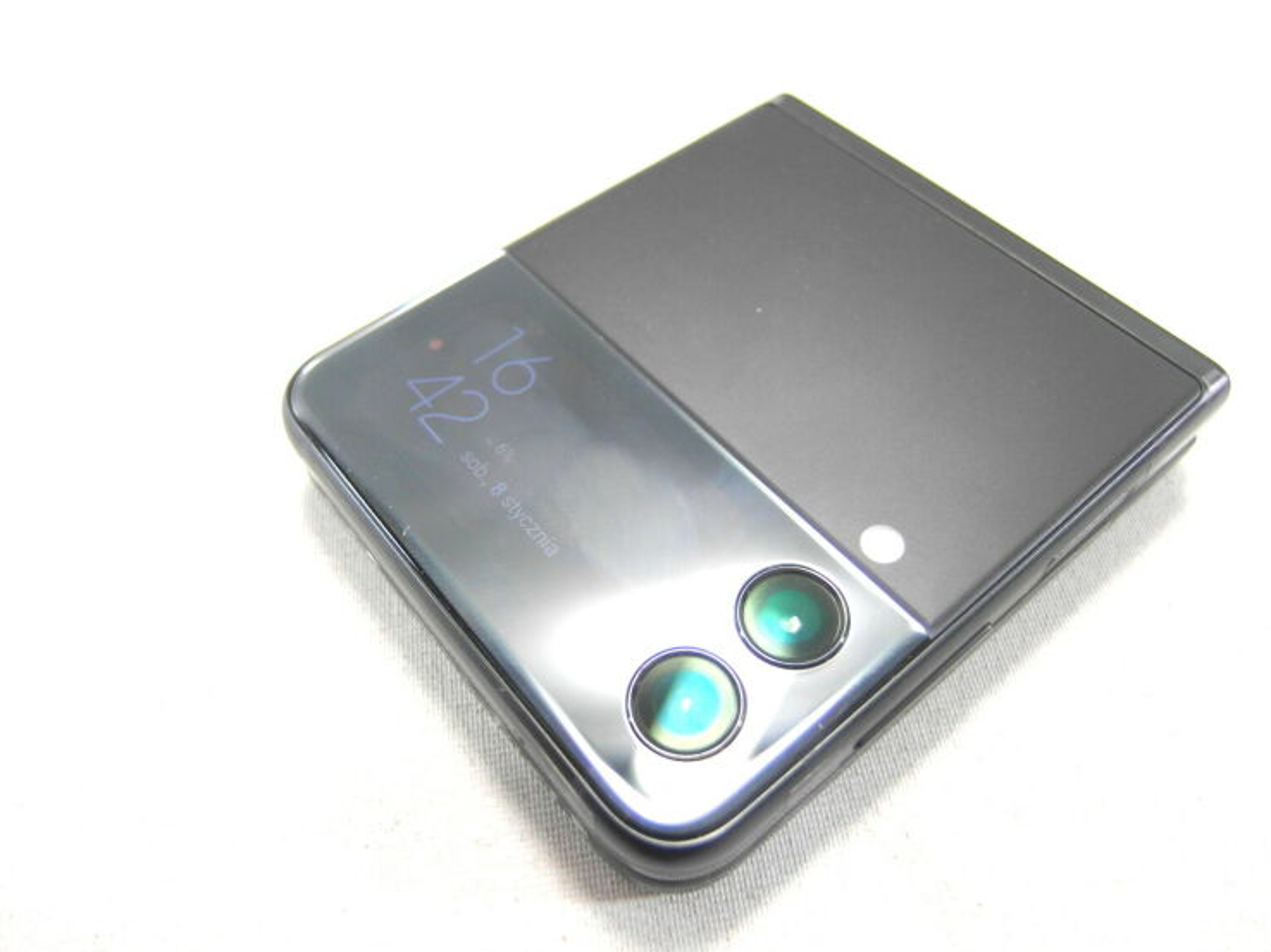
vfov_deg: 54.8
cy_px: 466
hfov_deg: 69.4
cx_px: 644
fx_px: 918
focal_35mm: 25
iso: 80
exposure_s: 1/125
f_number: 1.8
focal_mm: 5.2
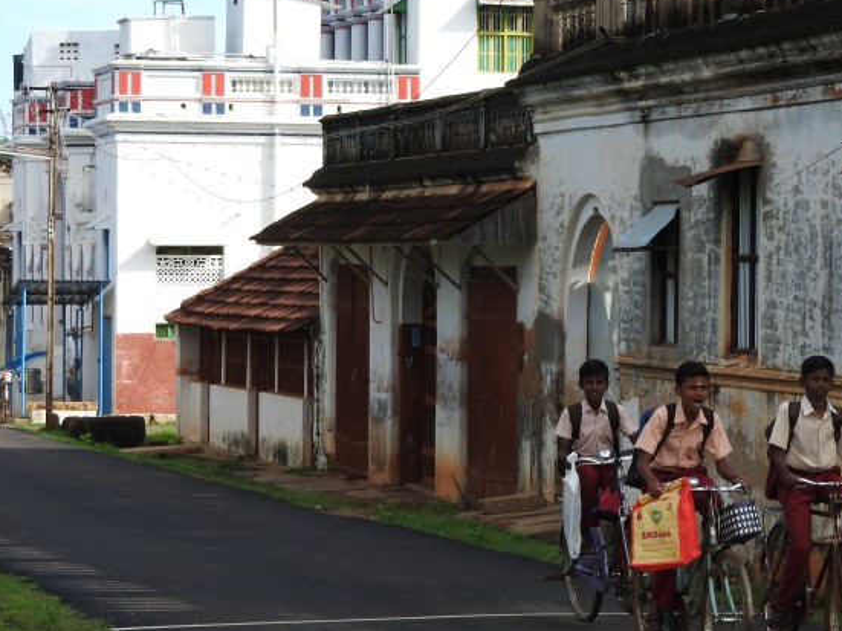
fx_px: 4061
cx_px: 559
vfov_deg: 8.9
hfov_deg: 11.8
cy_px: 362
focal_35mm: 167
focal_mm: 20.6
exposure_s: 1/400
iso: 100
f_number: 5
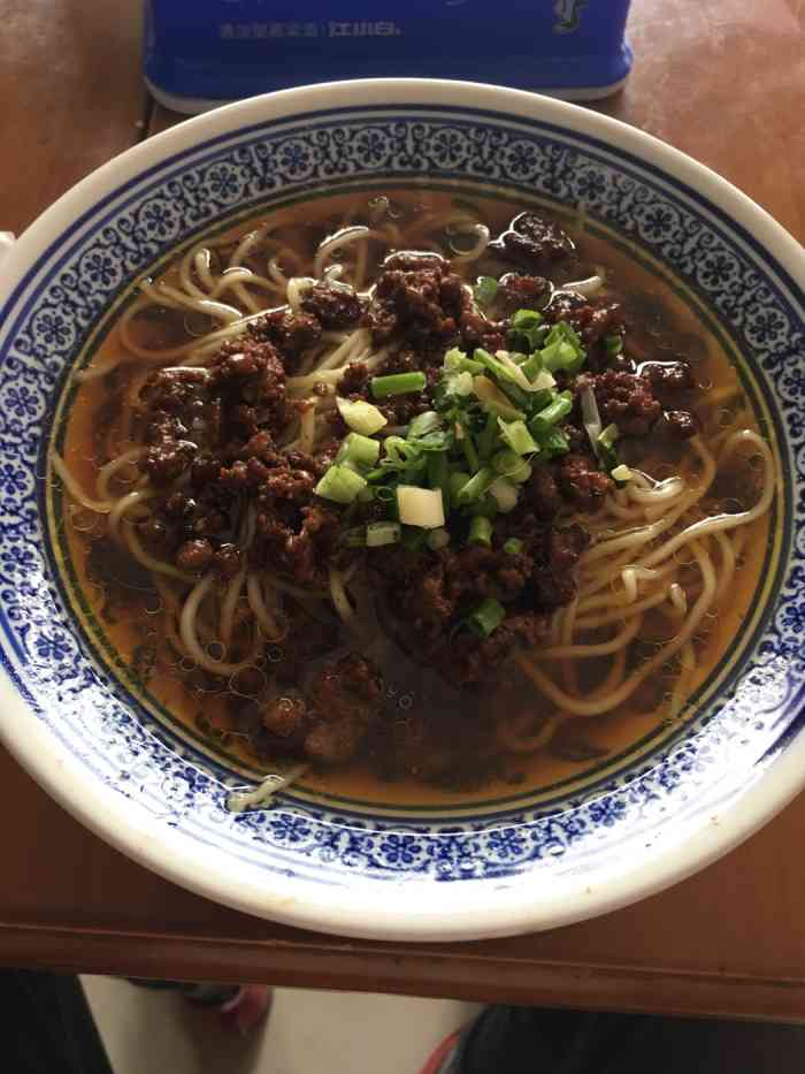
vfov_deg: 61.7
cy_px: 537
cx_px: 402
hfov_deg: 48.2
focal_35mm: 29
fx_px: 899
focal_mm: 4.15
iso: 100
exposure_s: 1/33
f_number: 2.2
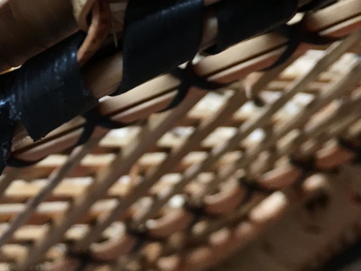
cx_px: -54
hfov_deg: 21.8
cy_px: 156
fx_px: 876
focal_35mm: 84
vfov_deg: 17.6
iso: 40
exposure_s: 1/33
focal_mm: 4.15
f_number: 2.2
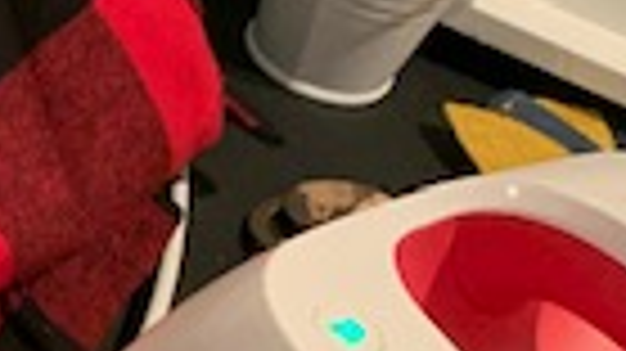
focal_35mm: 130
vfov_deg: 9.0
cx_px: -554
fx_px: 2157
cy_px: 554
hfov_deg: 14.3
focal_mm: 4.25
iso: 640
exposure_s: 1/30
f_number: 1.8
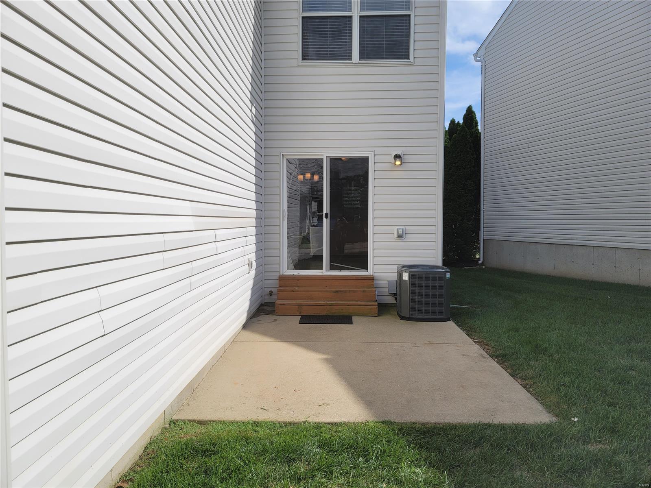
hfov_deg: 69.4
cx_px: 326
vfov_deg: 54.9
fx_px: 470
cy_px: 244
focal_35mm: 25
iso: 20
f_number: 1.8
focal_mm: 7
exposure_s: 1/1350
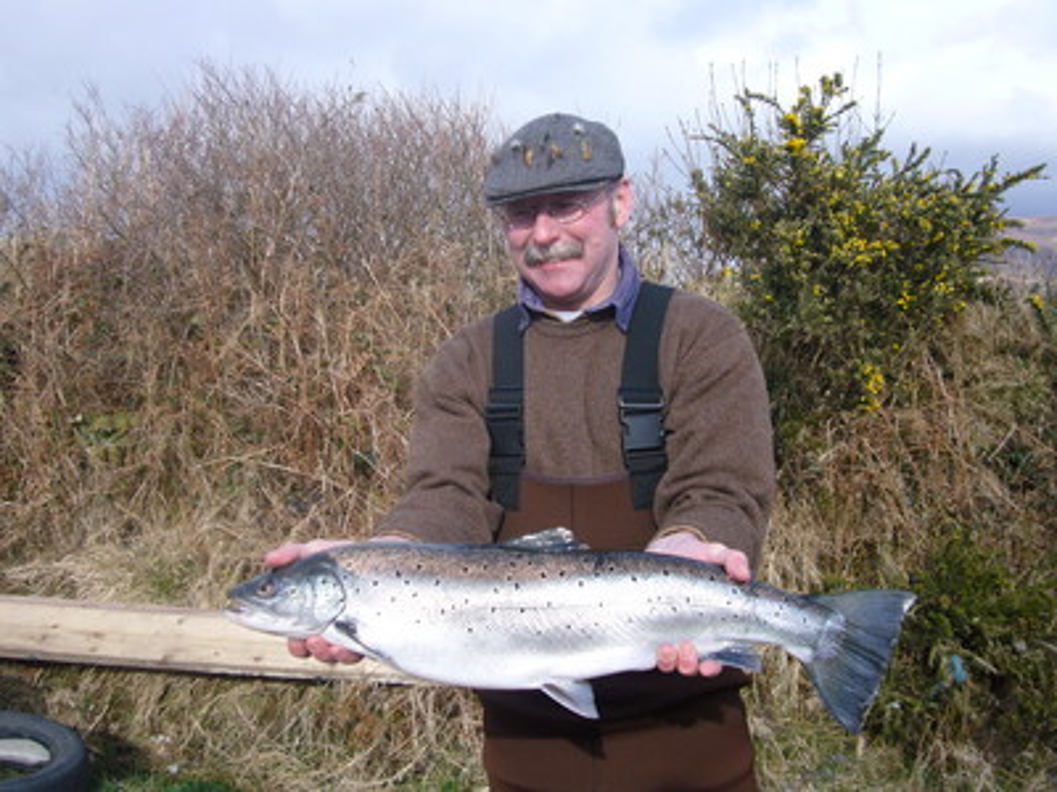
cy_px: 396
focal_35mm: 37
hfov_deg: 50.1
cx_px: 528
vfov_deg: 38.7
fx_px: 1130
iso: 80
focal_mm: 6.1
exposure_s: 1/400
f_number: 3.1
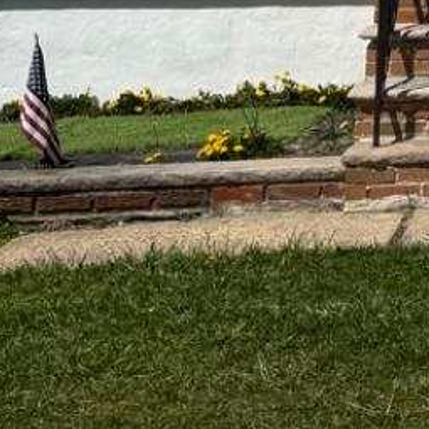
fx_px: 1753
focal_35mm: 125
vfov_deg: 12.5
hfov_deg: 12.2
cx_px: 887
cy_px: -398
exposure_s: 1/10309
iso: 80
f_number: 1.78
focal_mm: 6.76
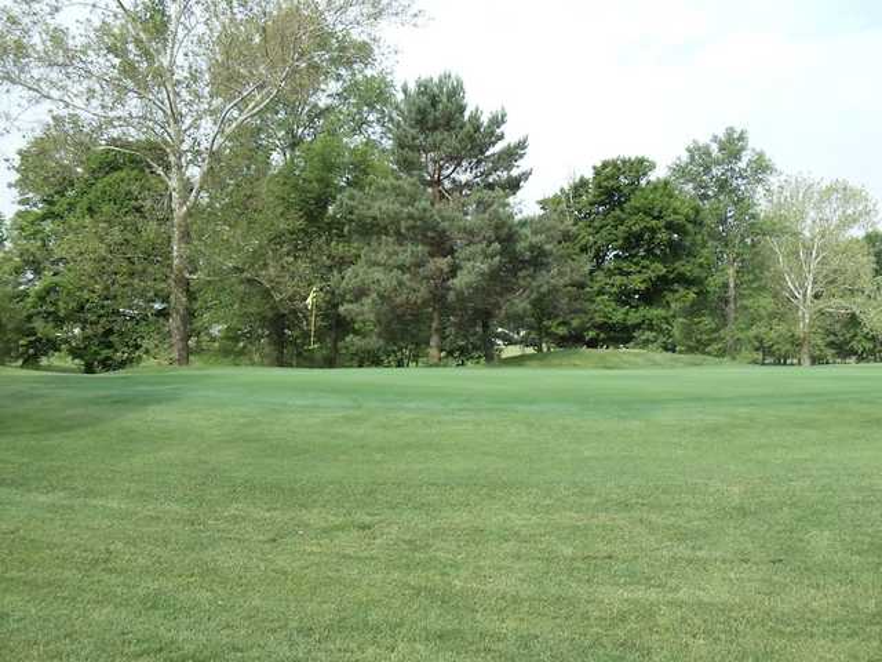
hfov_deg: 38.2
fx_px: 1274
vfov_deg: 29.1
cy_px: 331
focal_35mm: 50
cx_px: 441
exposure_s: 1/320
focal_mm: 6.81
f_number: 3.7
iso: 80
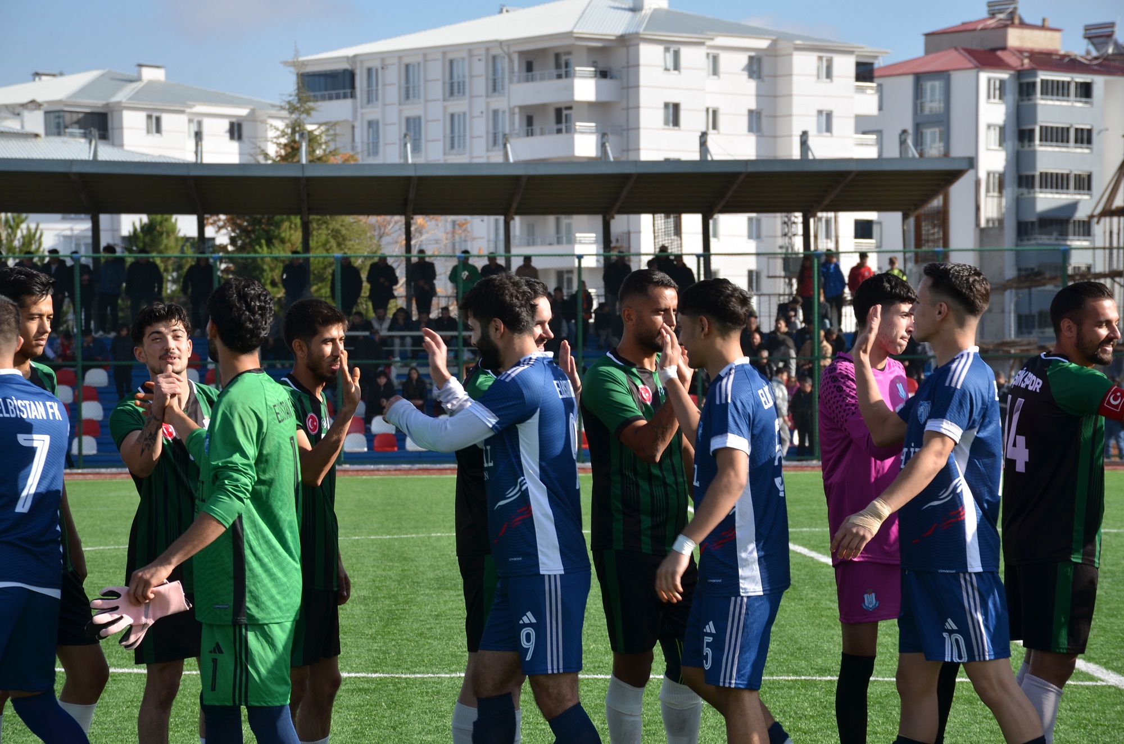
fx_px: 3738
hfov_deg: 17.1
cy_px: 372
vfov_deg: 11.4
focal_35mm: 120
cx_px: 562
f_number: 8
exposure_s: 1/250
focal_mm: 80
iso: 100
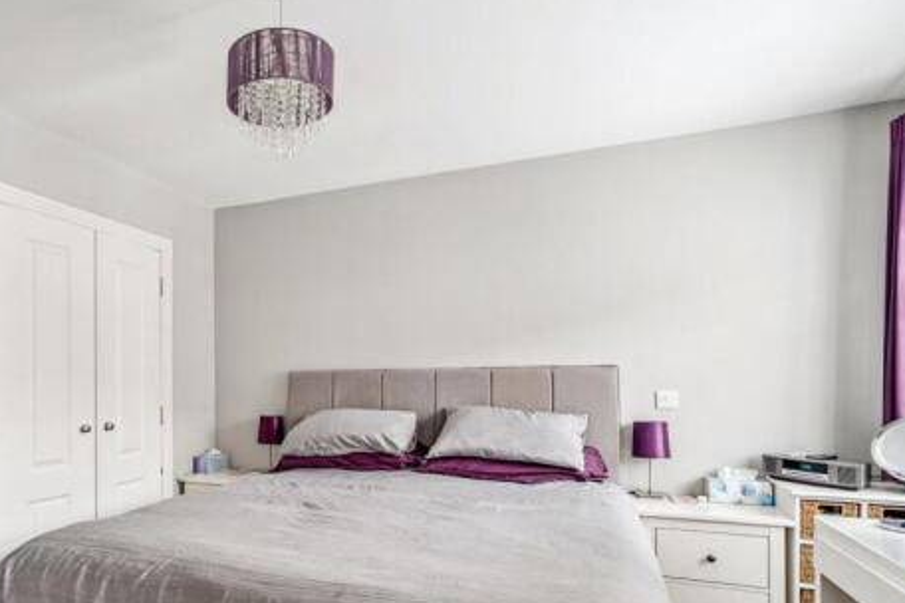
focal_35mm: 23
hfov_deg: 74.2
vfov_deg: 54.3
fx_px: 578
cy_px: 390
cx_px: 315
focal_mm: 16
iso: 320
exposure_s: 1/2.5
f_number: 4.5
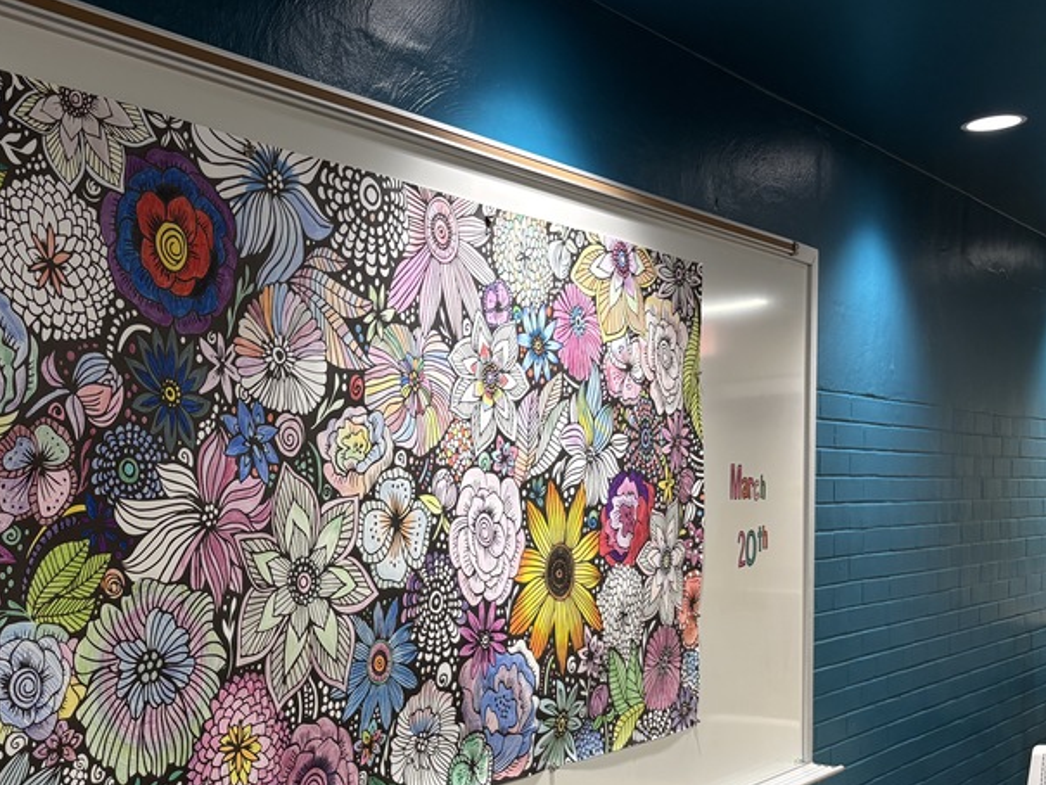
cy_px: 602
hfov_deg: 41.4
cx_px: 237
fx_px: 1330
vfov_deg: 32.2
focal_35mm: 44
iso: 100
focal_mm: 5.96
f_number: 1.6
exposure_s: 1/60
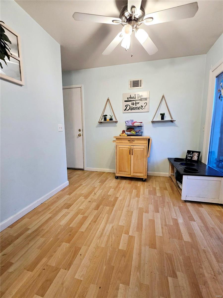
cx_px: 112
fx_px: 112
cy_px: 149
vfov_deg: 106.2
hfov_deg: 89.9
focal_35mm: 13
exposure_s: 1/60.2
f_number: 2.2
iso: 200
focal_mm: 2.2
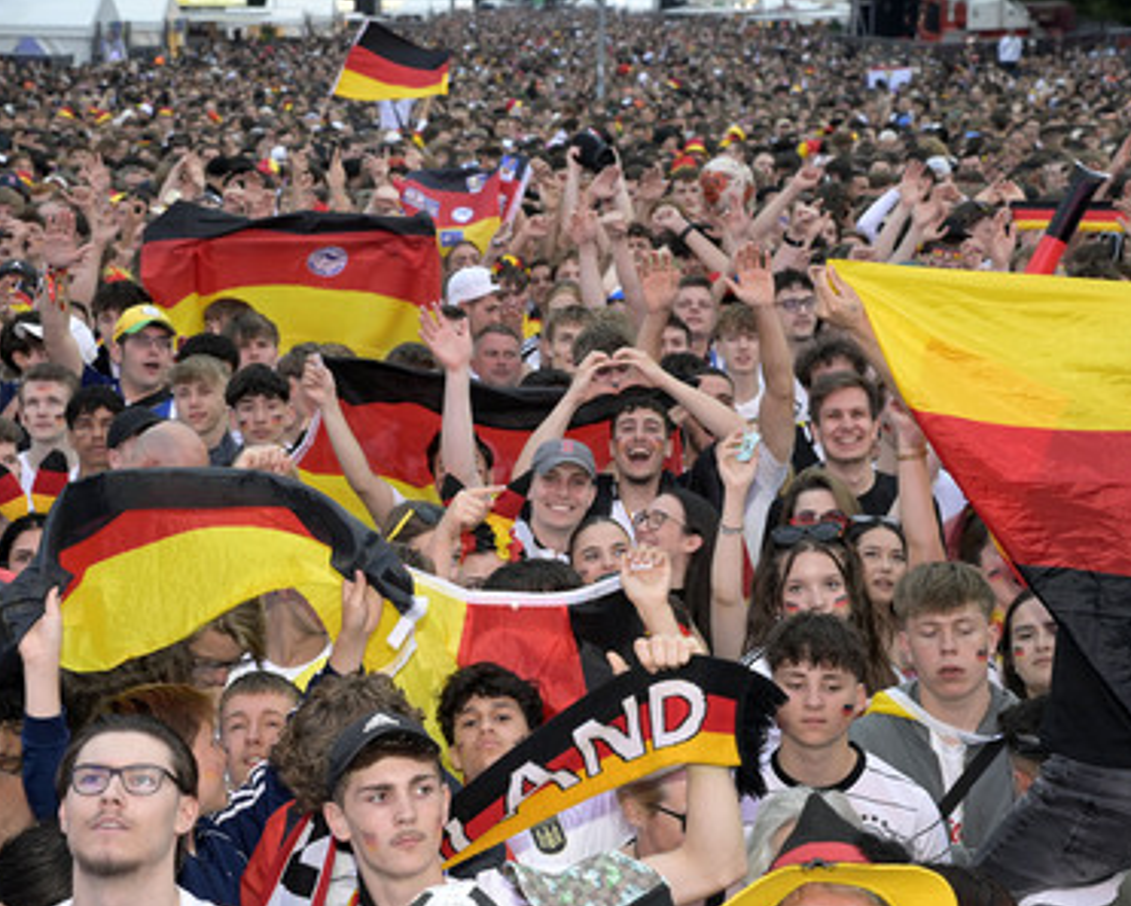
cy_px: 455
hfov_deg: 19.5
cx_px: 471
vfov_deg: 15.7
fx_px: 3281
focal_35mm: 98
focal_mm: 86
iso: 4000
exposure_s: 1/250
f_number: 8
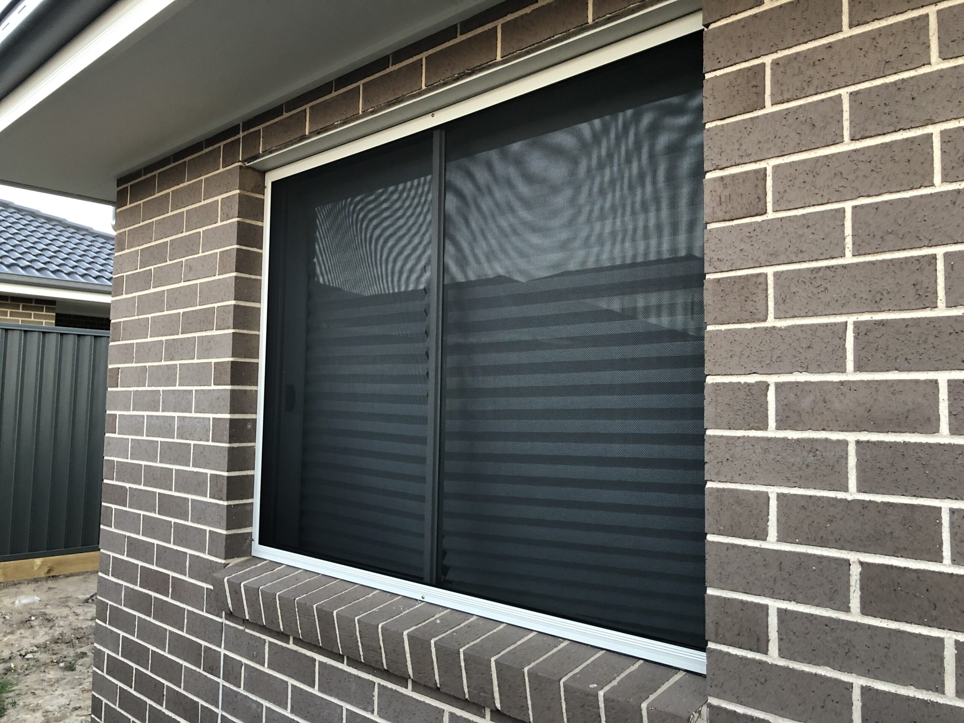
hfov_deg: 63.4
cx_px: 482
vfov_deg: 49.7
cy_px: 362
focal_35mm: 28
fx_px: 780
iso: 64
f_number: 1.8
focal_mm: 4
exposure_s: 1/17
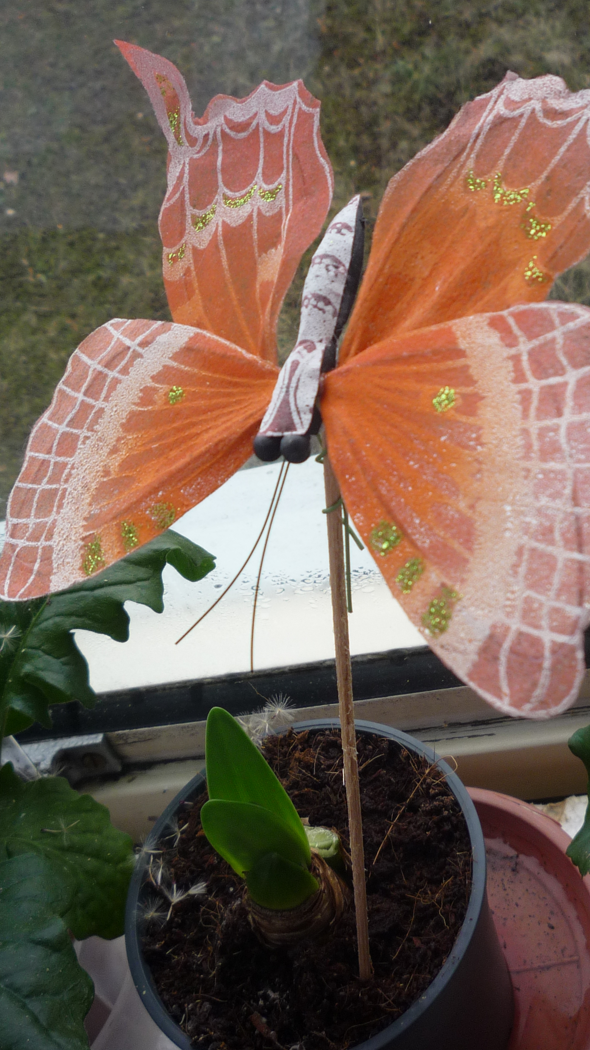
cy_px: 480
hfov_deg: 28.9
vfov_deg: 49.3
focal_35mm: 41
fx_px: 1140
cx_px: 358
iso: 100
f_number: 3.5
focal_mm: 5.2
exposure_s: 1/100
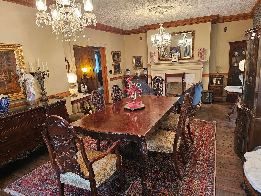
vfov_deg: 58.9
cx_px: 130
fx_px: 173
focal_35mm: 23
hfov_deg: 73.9
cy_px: 98
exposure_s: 1/60
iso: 640
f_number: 1.7
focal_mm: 6.3
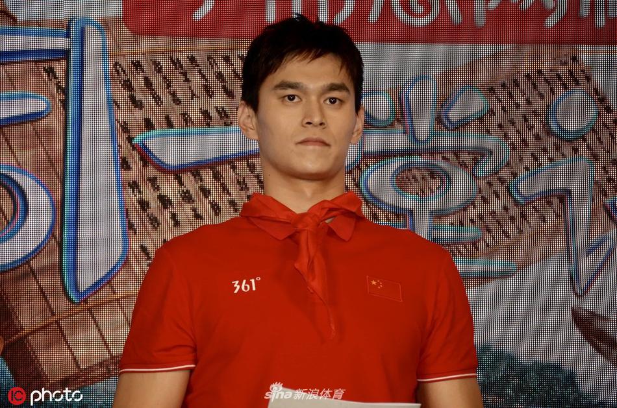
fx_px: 3591
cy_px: 204
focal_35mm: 210
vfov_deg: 6.5
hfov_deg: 9.8
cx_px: 308
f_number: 5.6
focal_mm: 140
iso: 400
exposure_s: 1/125
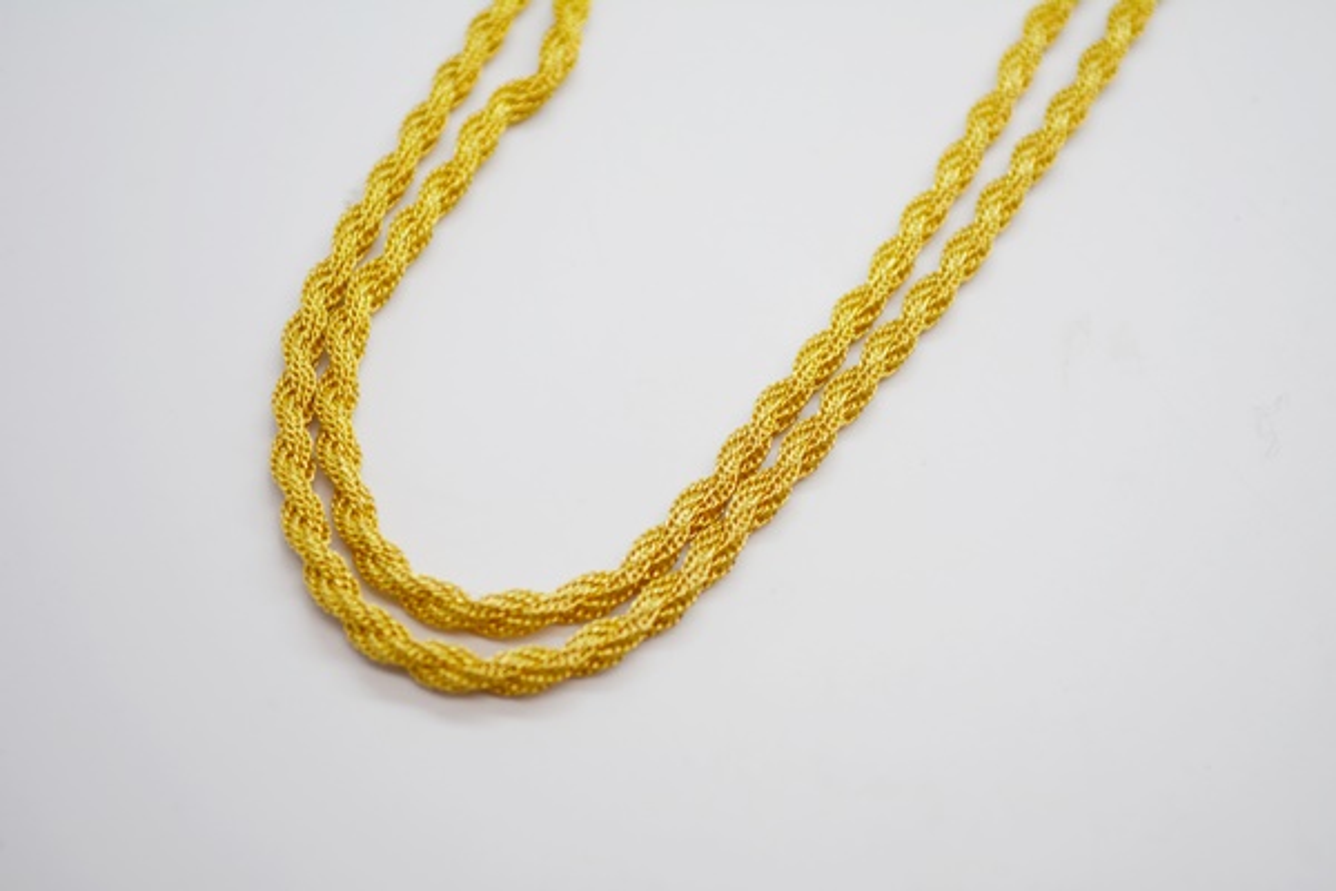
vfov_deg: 18.9
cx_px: 668
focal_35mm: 72
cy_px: 446
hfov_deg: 28.1
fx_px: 2672
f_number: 5.6
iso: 200
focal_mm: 48
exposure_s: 1/125
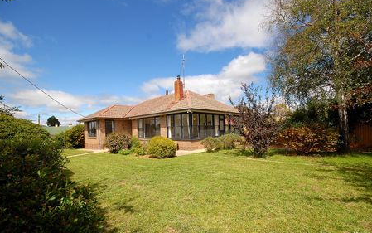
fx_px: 162
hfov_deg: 97.8
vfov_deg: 71.2
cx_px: 187
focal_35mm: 16
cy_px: 124
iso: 200
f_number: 9
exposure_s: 1/320
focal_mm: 10
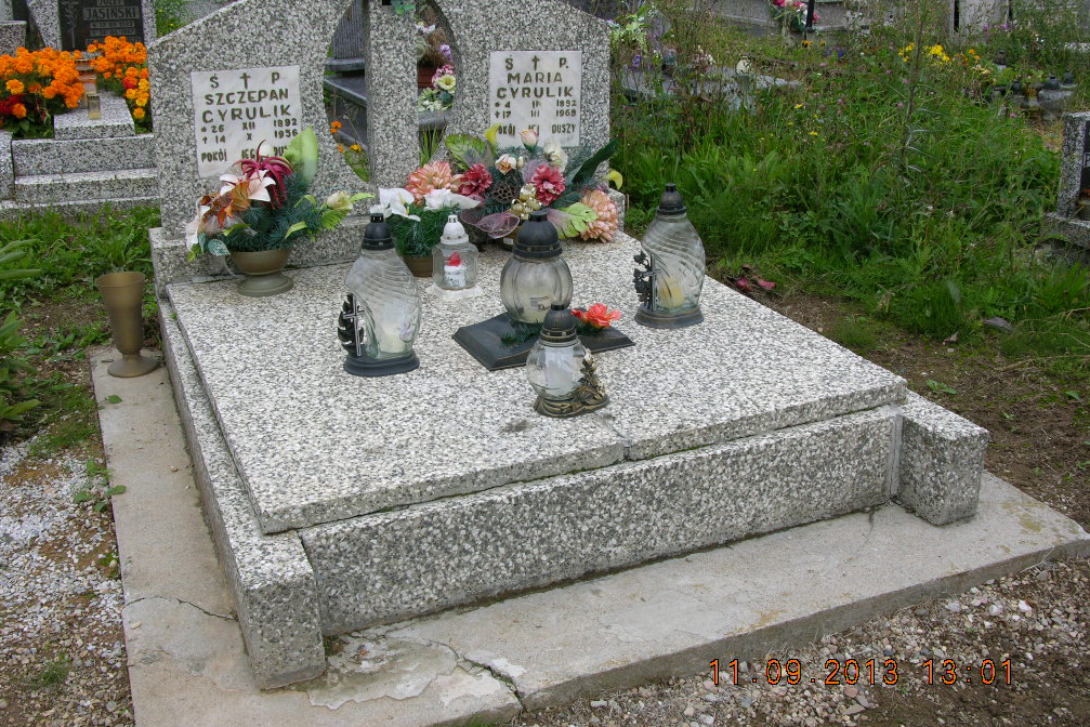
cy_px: 344
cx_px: 548
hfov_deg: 51.9
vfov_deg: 36.0
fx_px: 1121
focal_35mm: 37
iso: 50
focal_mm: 8.9
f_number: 5.6
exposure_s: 1/176
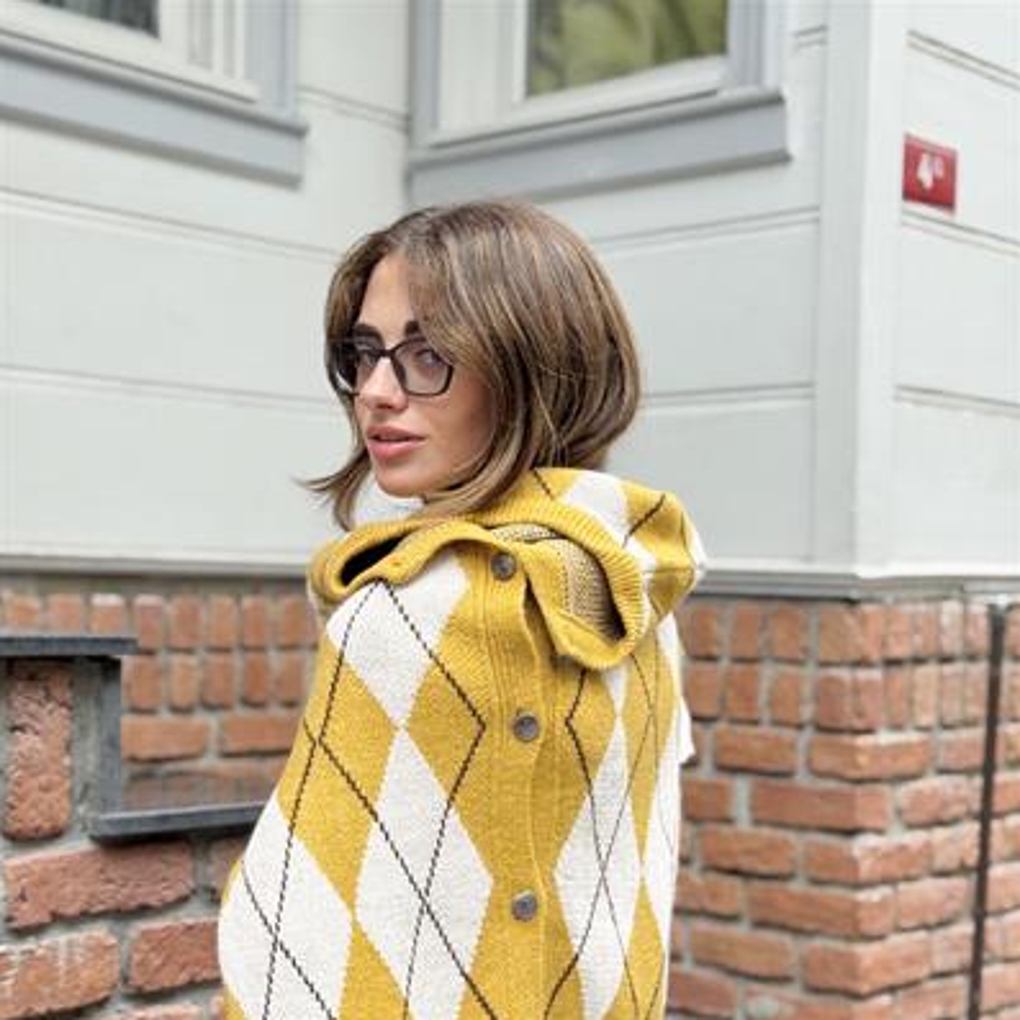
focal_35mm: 57
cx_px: 511
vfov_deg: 29.8
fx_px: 1900
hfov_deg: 30.0
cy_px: 682
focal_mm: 6.76
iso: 64
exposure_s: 1/282
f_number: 1.78
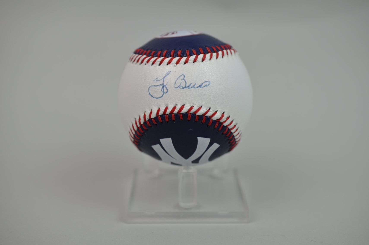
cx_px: 184
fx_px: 614
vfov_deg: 22.6
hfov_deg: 33.4
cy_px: 122
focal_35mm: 60
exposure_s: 1/80
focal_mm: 40
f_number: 4.5
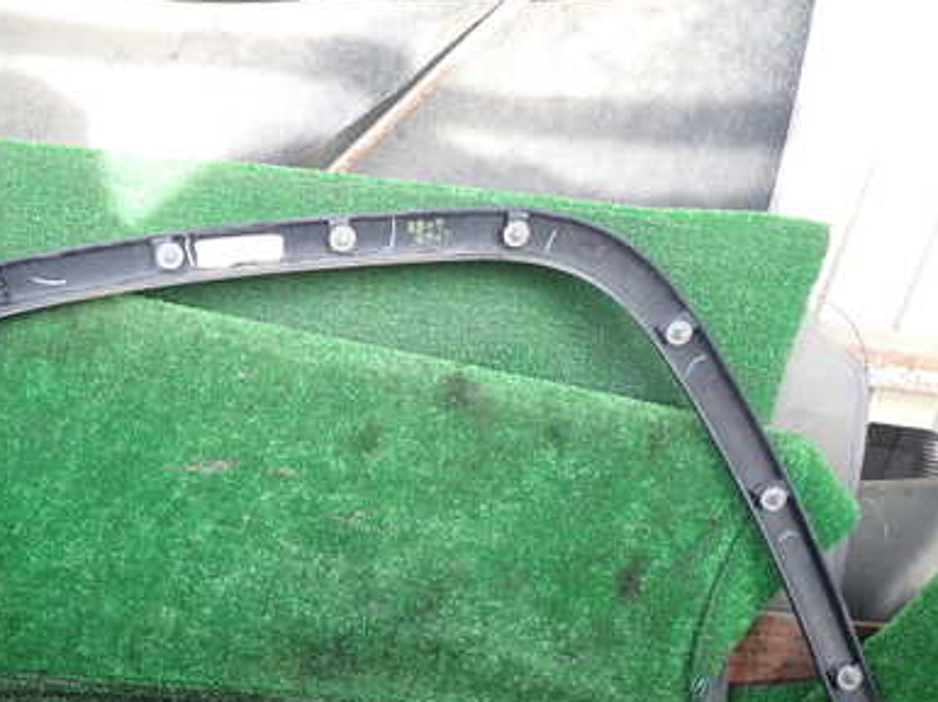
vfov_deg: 36.7
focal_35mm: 39
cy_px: 327
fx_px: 1056
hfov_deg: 46.7
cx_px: 270
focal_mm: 4.5
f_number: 2
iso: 100
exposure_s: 1/80
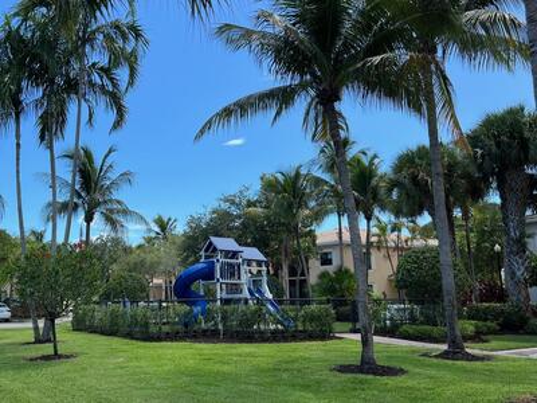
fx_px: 403
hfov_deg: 67.3
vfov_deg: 53.1
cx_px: 268
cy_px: 202
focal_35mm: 26
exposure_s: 1/2299
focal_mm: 5.7
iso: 50
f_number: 1.5
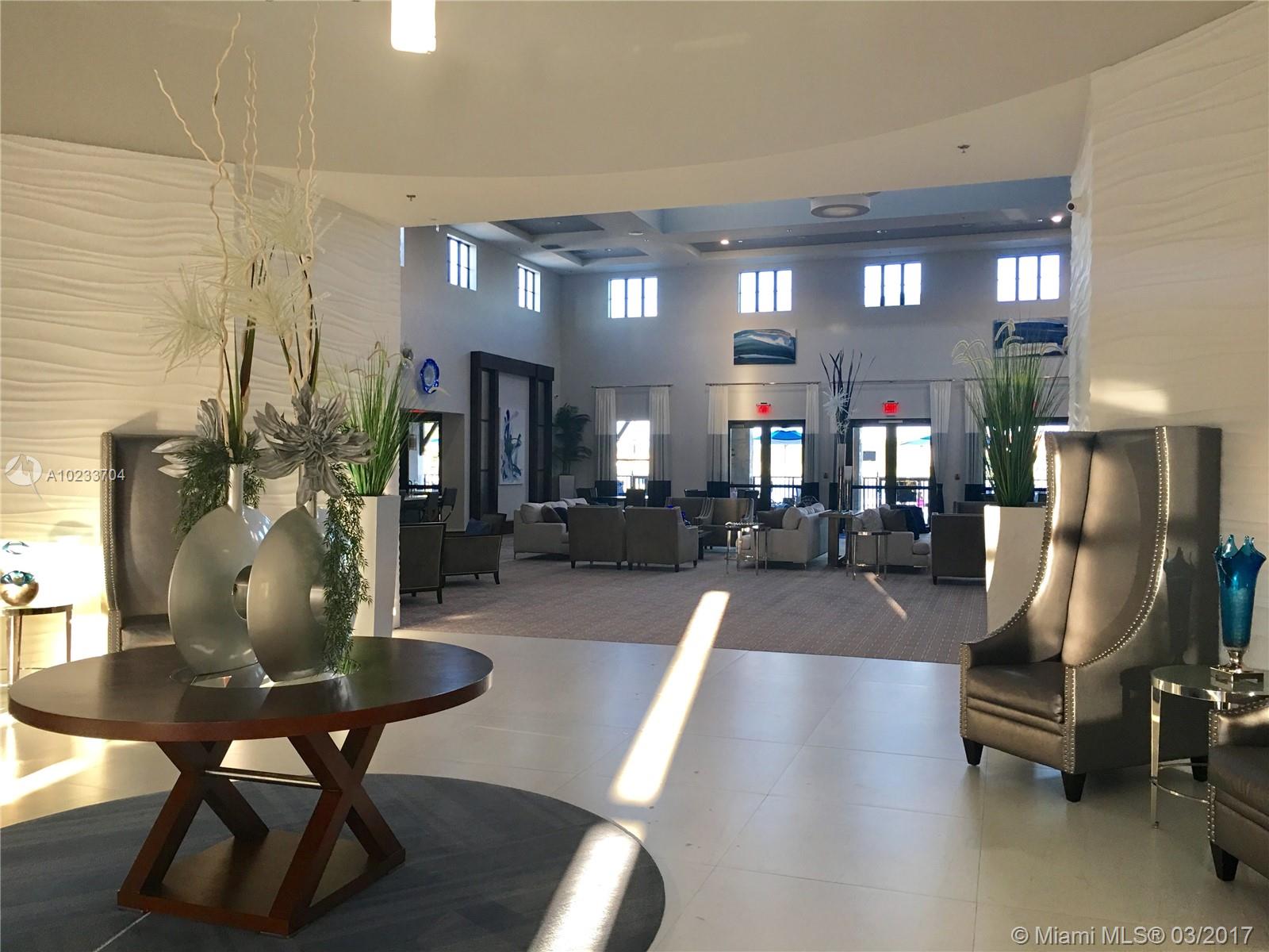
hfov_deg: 61.7
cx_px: 634
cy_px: 476
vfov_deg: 48.2
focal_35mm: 29
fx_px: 1063
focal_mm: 4.15
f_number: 2.2
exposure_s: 1/30
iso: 40
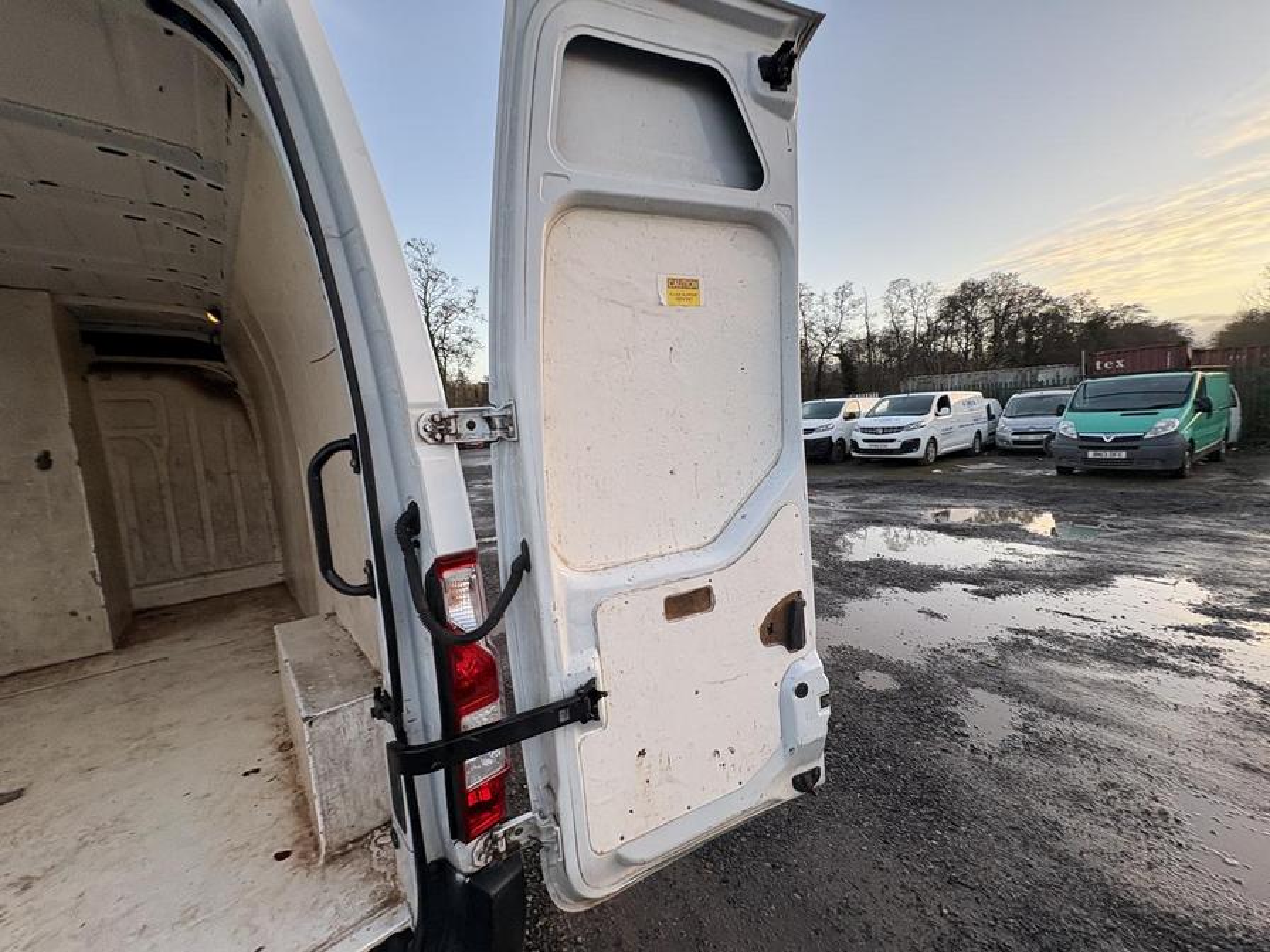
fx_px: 514
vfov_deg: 85.7
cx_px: 635
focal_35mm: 14
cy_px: 476
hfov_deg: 102.1
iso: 50
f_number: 2.2
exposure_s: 1/99
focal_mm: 2.22
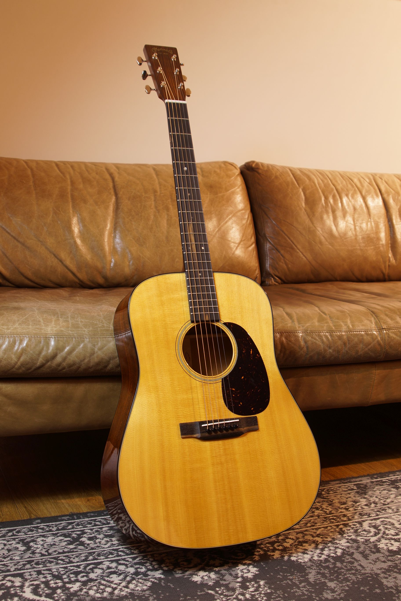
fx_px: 752
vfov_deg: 43.6
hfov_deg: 29.9
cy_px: 300
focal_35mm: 45
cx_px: 200
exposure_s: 1/8
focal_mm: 30
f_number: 5
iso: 100
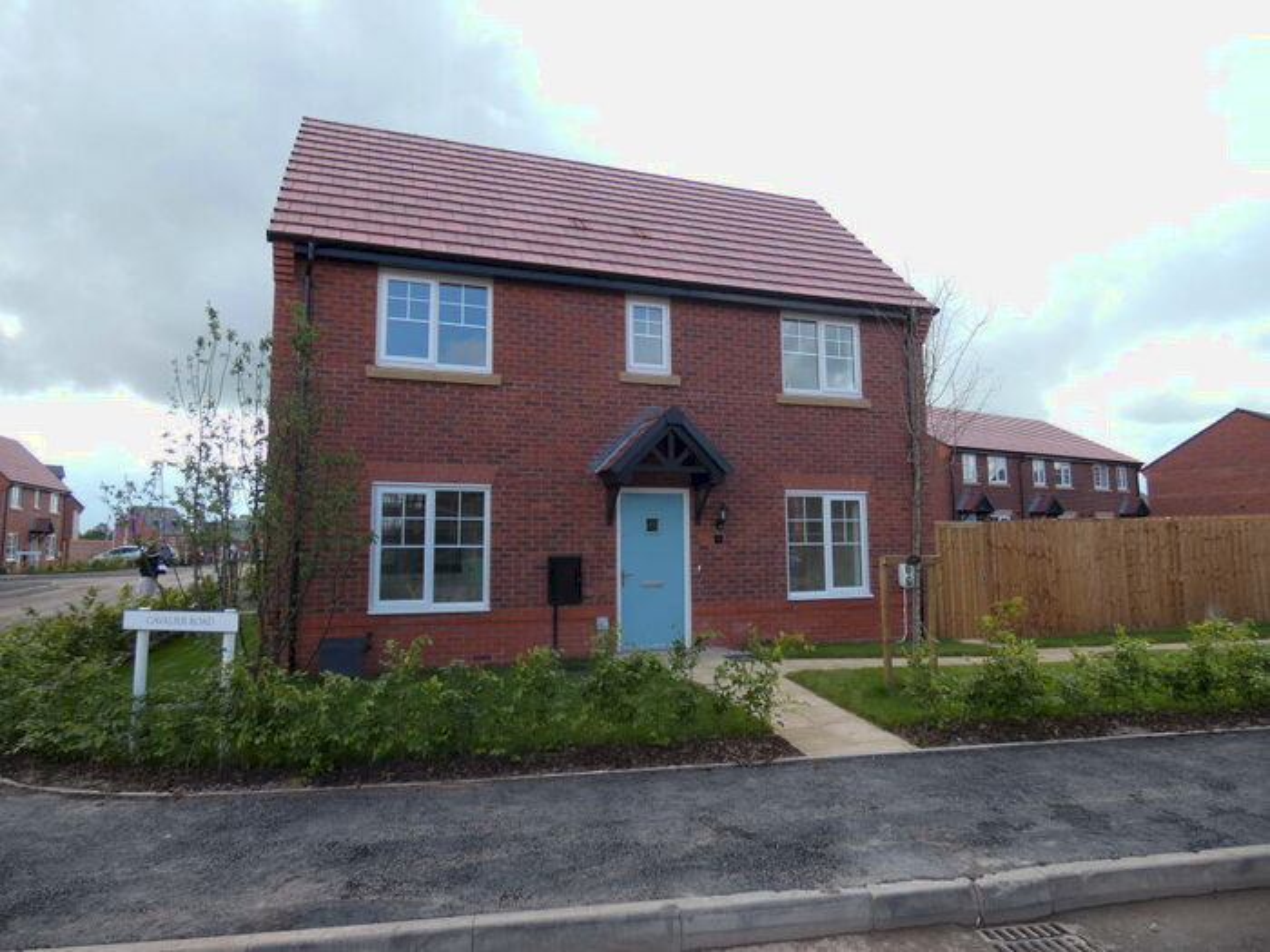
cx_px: 635
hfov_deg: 81.7
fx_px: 734
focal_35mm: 20
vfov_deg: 66.0
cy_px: 476
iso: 80
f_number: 2.8
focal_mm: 3.6
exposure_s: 1/500
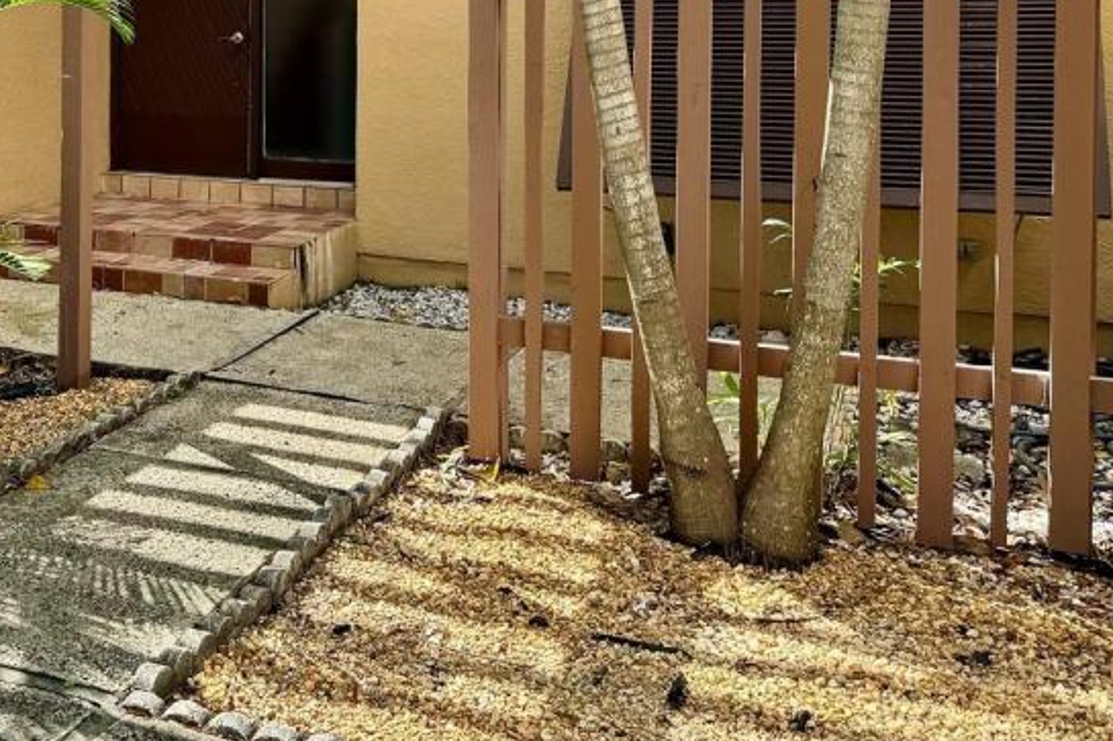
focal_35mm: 44
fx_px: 1360
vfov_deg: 28.9
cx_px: 204
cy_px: 29
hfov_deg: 42.3
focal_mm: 6.76
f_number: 1.78
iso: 80
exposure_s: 1/756
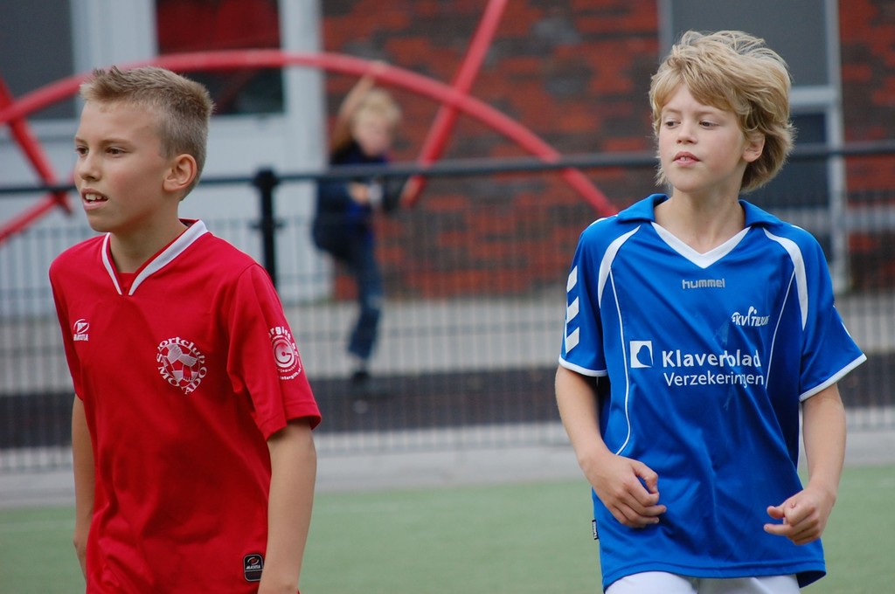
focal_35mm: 300
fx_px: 7449
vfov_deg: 4.6
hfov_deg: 6.9
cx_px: 448
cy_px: 297
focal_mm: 200
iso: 400
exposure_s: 1/640
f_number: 5.6
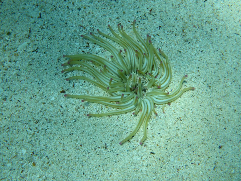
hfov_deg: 63.4
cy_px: 90
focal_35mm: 28
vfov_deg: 49.7
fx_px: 195
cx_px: 120
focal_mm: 4.9
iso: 100
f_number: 10
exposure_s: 1/160
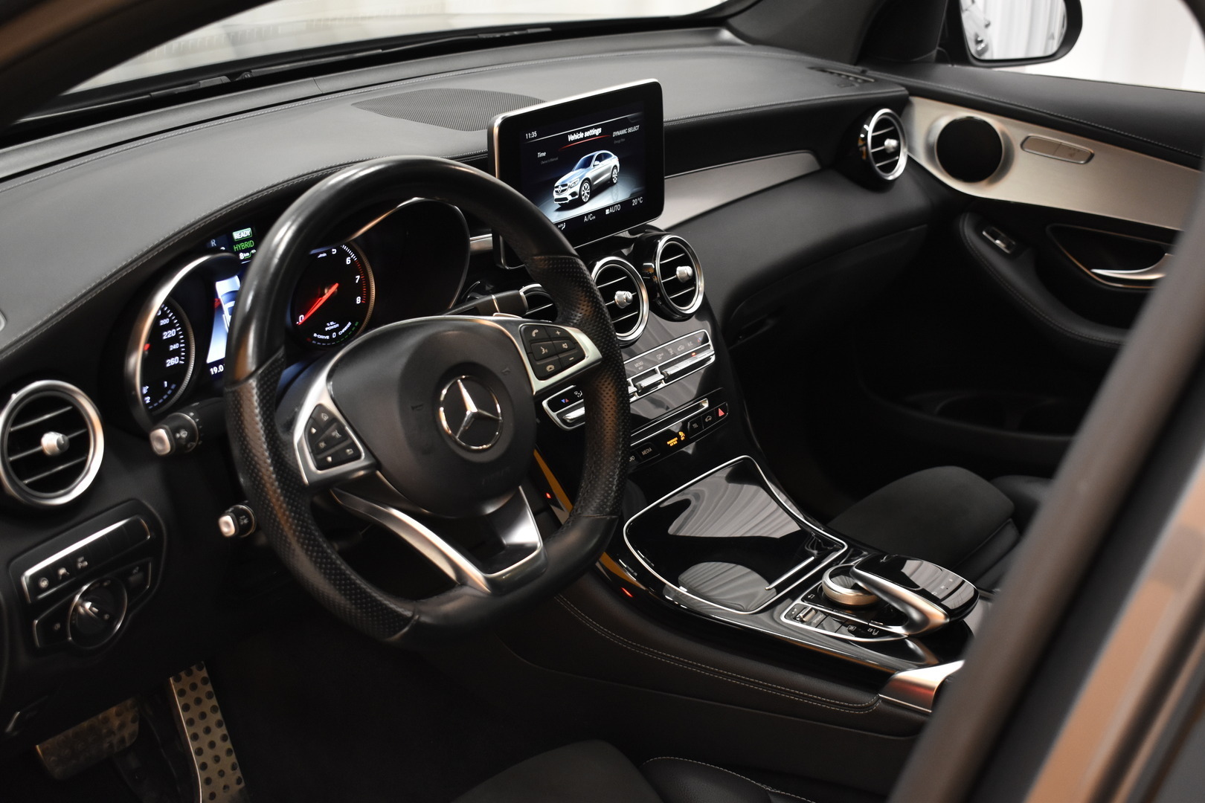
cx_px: 602
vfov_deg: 28.9
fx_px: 1556
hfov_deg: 42.3
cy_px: 402
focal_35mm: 46
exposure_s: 1/50
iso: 1600
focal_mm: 31
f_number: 4.2
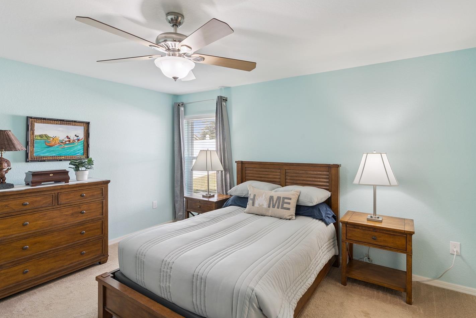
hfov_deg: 89.9
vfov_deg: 67.3
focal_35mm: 18
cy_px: 149
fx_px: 238
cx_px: 252
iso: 100
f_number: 9
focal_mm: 16
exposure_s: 1/20
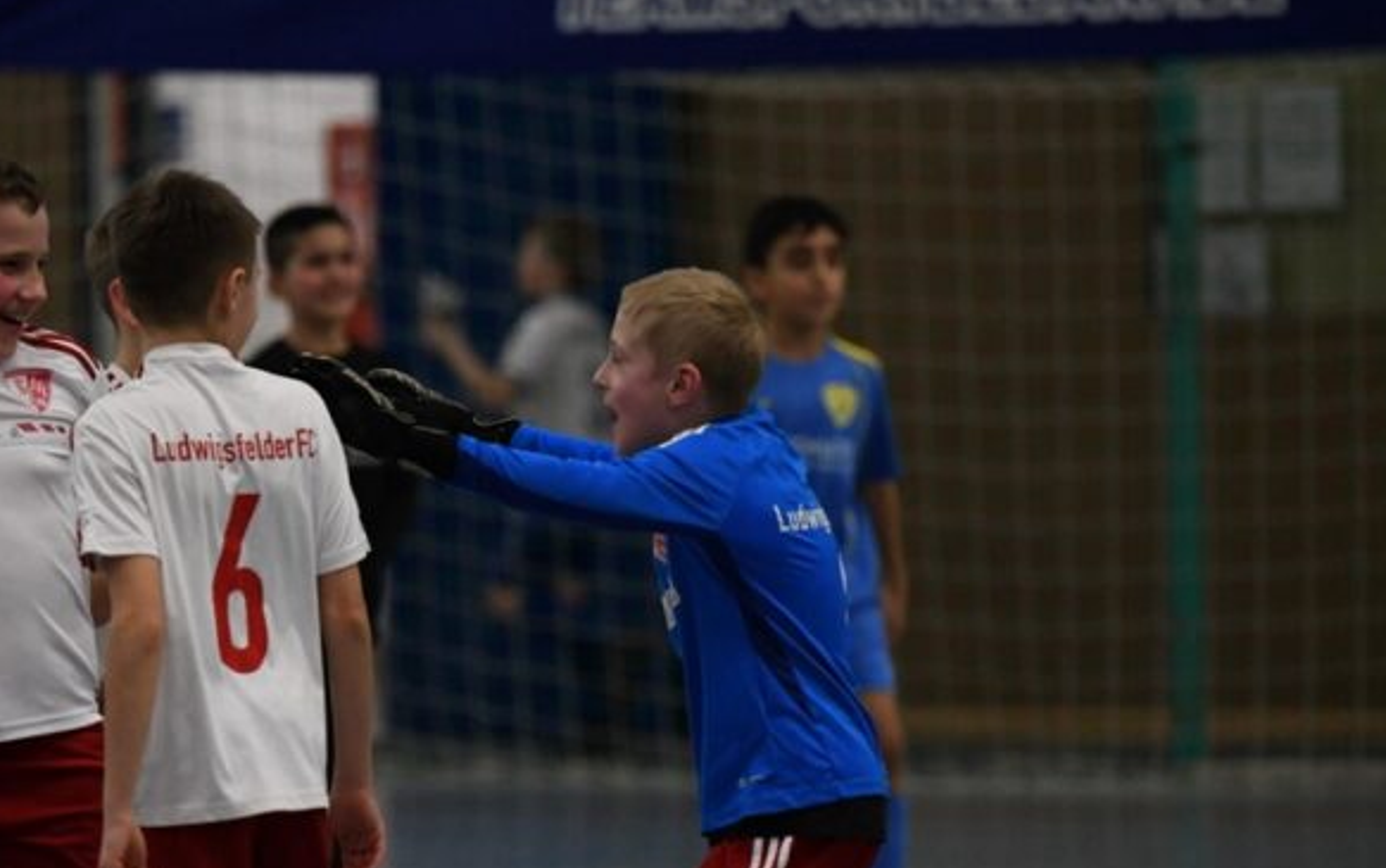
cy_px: 668
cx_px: 435
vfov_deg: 4.2
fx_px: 11829
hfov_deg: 6.7
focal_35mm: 313
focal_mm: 175
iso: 5000
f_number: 2.8
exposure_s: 1/1250
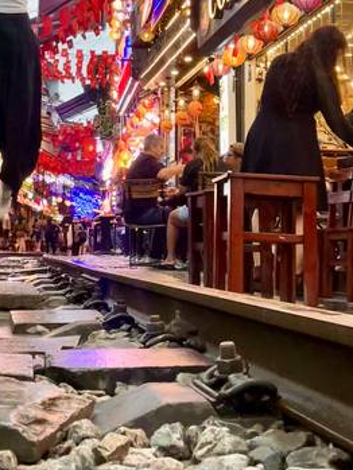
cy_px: 97
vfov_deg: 33.9
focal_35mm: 55
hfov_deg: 26.3
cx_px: 94
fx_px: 747
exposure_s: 1/50
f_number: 1.9
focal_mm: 2.69
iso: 50
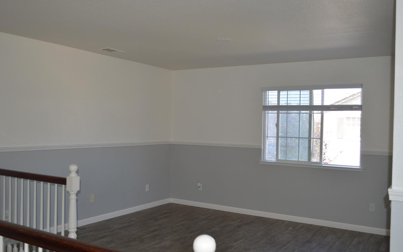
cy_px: 131
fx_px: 362
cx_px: 205
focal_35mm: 33
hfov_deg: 58.1
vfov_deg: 38.3
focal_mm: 20
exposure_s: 1/125
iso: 280
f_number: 4
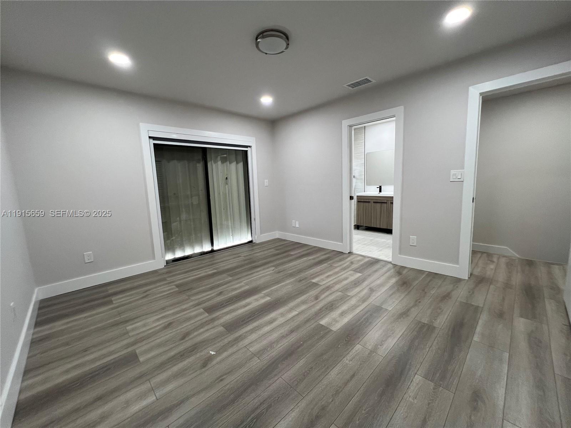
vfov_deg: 89.9
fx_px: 214
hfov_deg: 106.2
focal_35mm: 13
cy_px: 214
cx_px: 286
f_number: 1.8
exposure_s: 1/120
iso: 250
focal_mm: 1.57
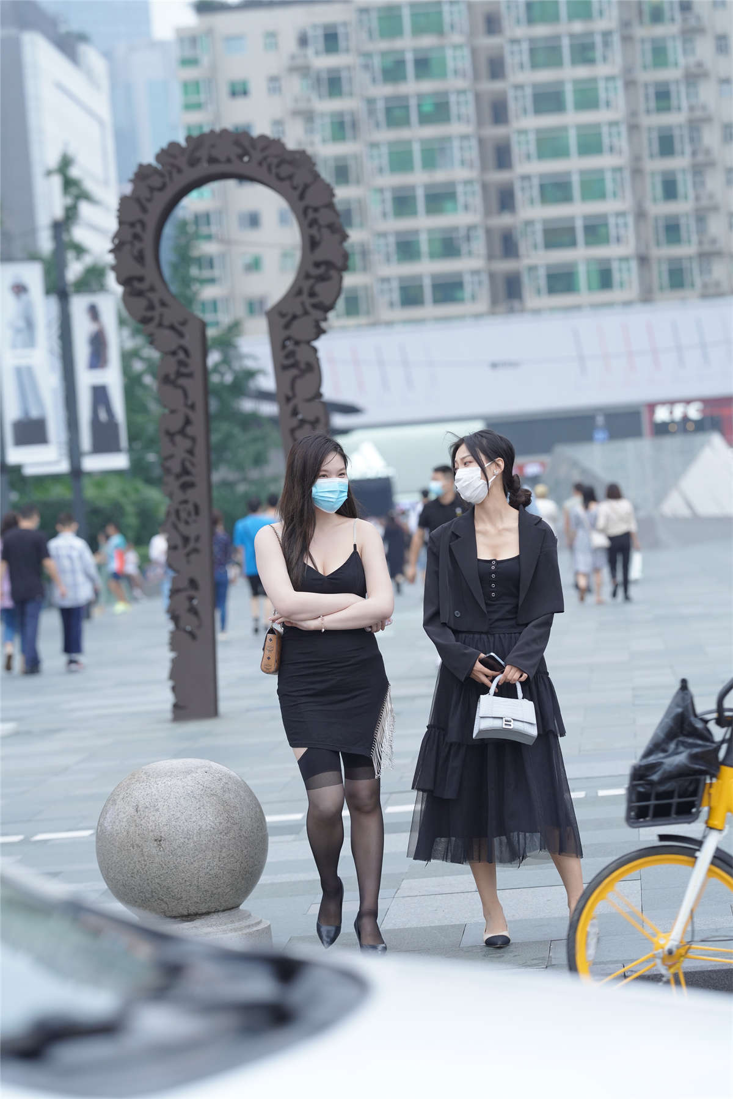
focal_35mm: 135
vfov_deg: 15.2
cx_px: 366
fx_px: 4123
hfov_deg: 10.2
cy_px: 550
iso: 640
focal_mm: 135
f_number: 4
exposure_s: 1/400
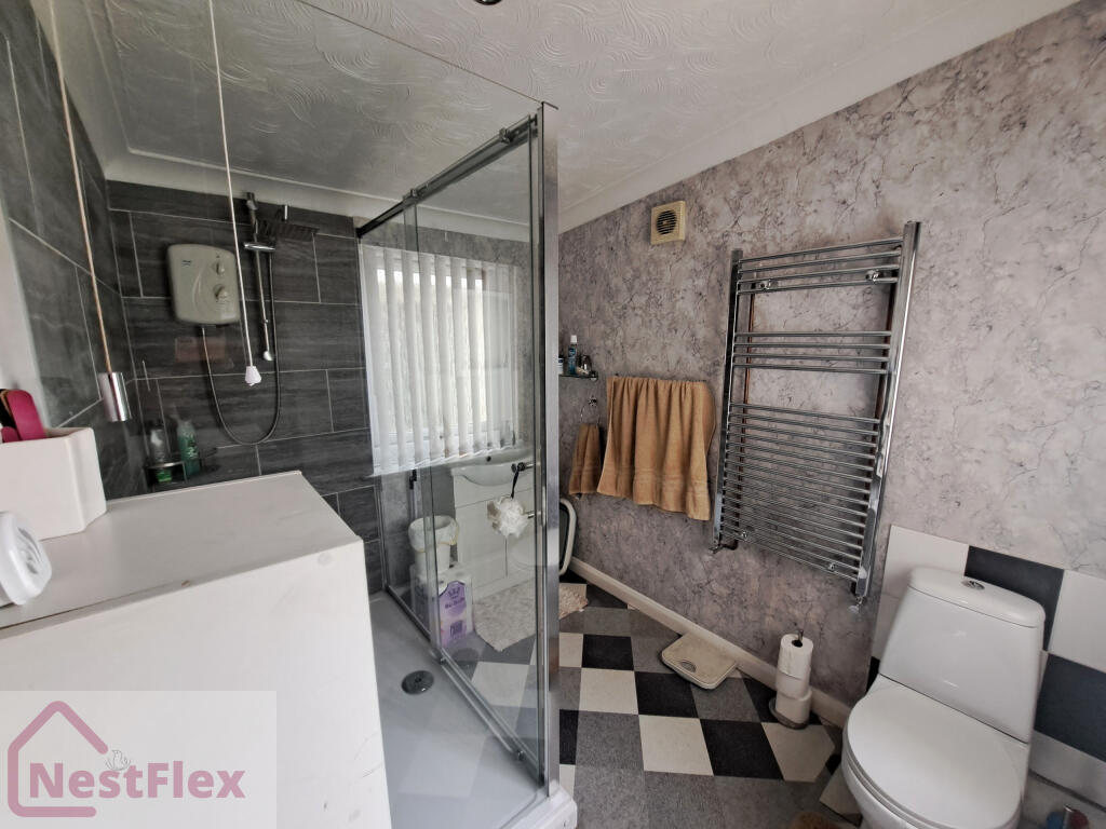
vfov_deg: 89.9
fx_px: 415
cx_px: 553
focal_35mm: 13
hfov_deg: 106.2
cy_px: 414
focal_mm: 1.74
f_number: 2.2
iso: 200
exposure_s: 1/50
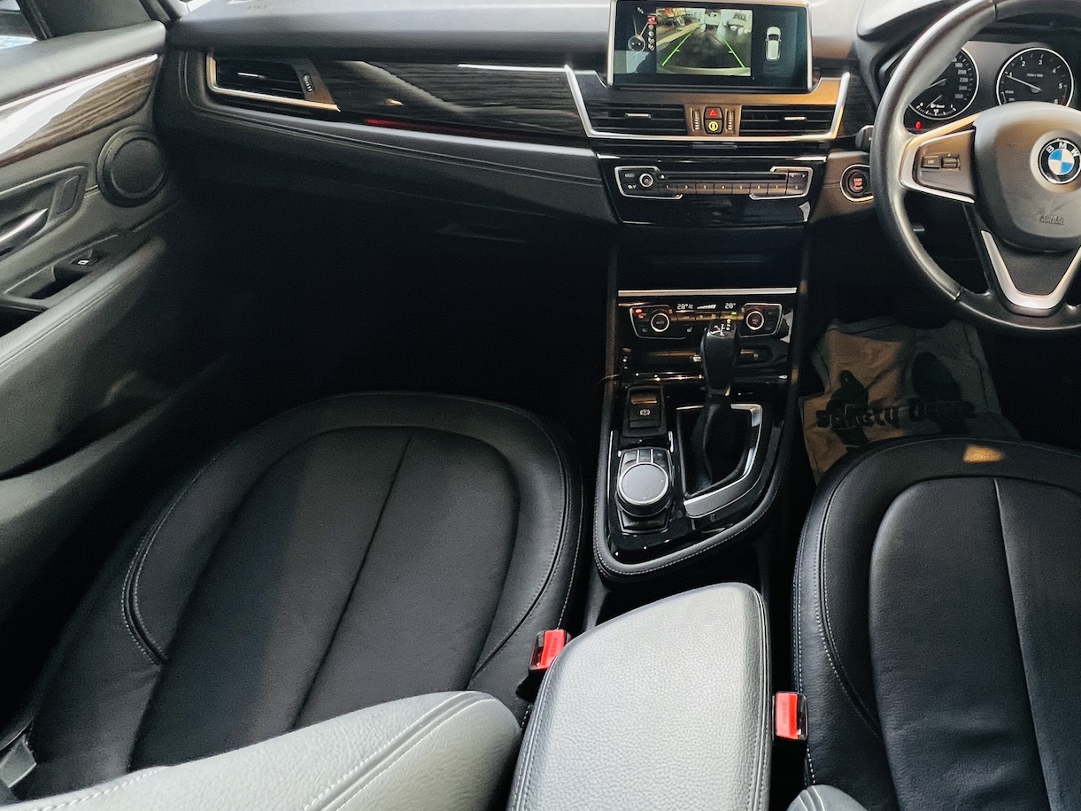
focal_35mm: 23
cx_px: 763
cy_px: 255
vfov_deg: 57.3
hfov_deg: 70.6
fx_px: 718
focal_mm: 1.57
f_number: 1.8
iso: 320
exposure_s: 1/60
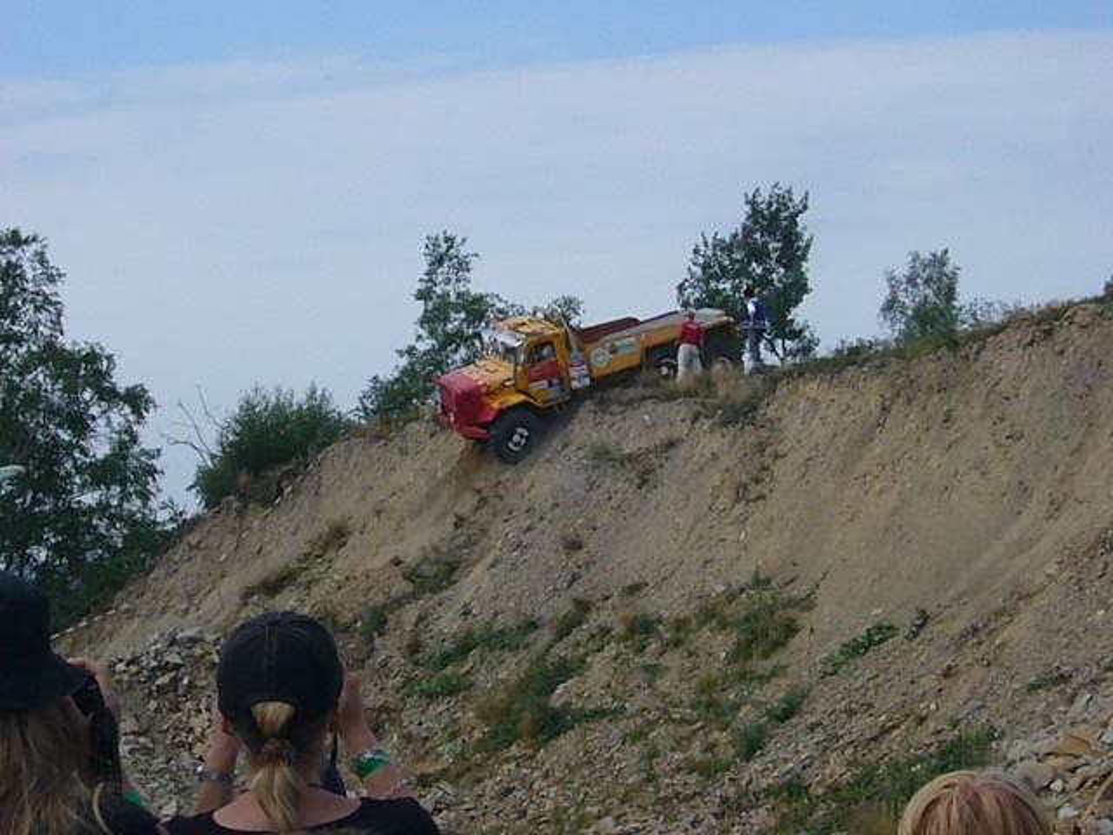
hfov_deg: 23.3
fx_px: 2701
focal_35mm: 84
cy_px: 418
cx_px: 556
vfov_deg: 17.6
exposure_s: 1/2000
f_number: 8.8
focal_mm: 13.9
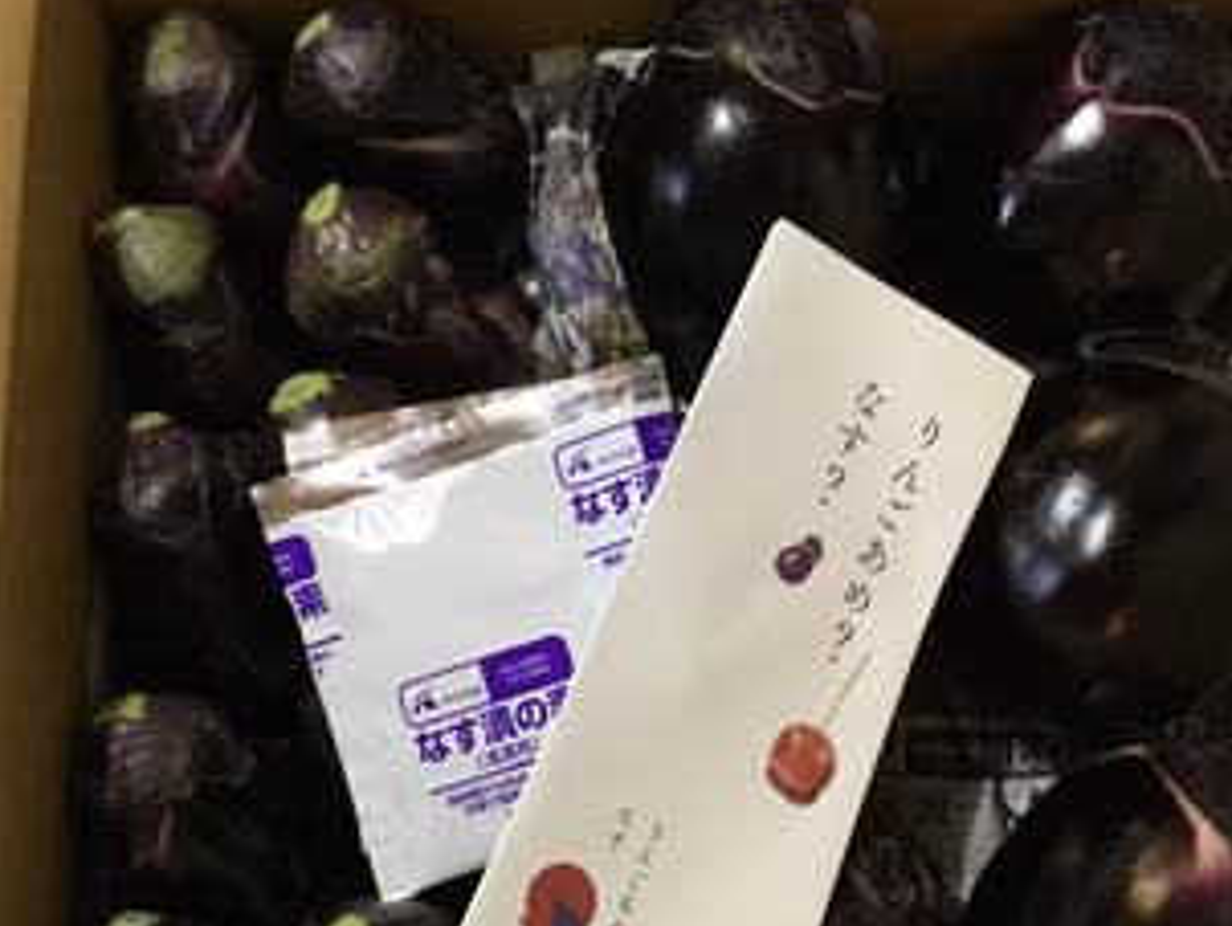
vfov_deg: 35.0
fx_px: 1460
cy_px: 567
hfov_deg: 45.7
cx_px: 681
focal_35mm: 41
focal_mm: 3.3
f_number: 2.4
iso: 200
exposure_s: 1/20
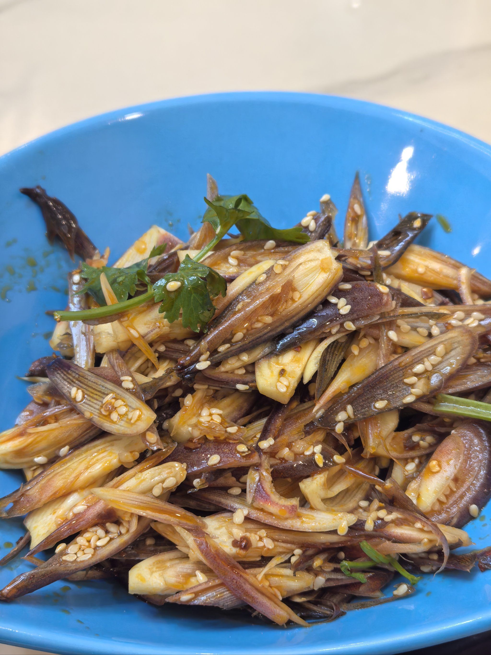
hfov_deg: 26.6
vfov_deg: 34.9
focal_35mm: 55
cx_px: 246
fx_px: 1040
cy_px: 328
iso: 250
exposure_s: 1/100
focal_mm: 5.35
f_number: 1.8
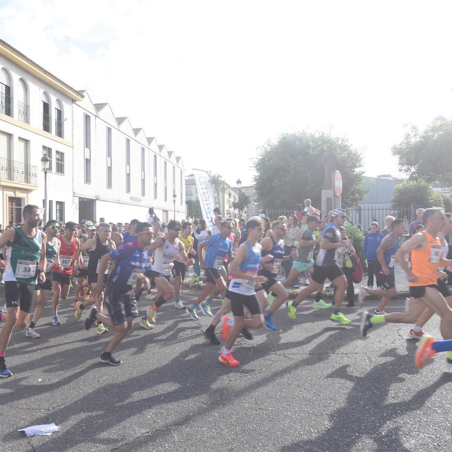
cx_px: 170
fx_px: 458
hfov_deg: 52.0
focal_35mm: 31
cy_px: 227
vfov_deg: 52.5
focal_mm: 24
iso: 140
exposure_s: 1/200
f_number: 6.3
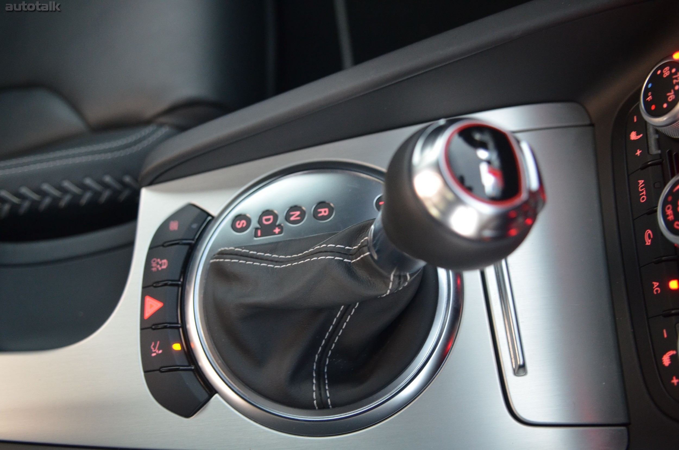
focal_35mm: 30
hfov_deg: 62.0
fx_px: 565
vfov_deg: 43.4
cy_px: 225
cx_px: 340
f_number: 2.8
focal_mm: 20
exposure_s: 1/40
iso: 1600
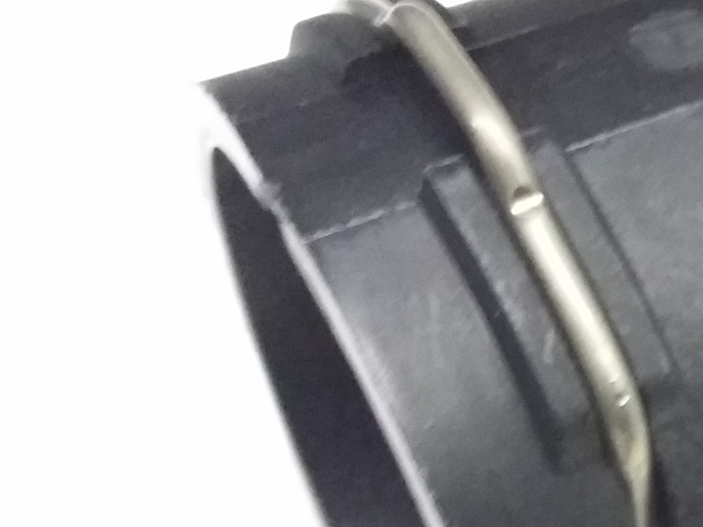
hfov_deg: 19.8
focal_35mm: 90
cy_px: 411
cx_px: 948
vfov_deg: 16.3
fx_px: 1827
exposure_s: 1/15
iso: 640
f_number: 2.4
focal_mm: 3.4
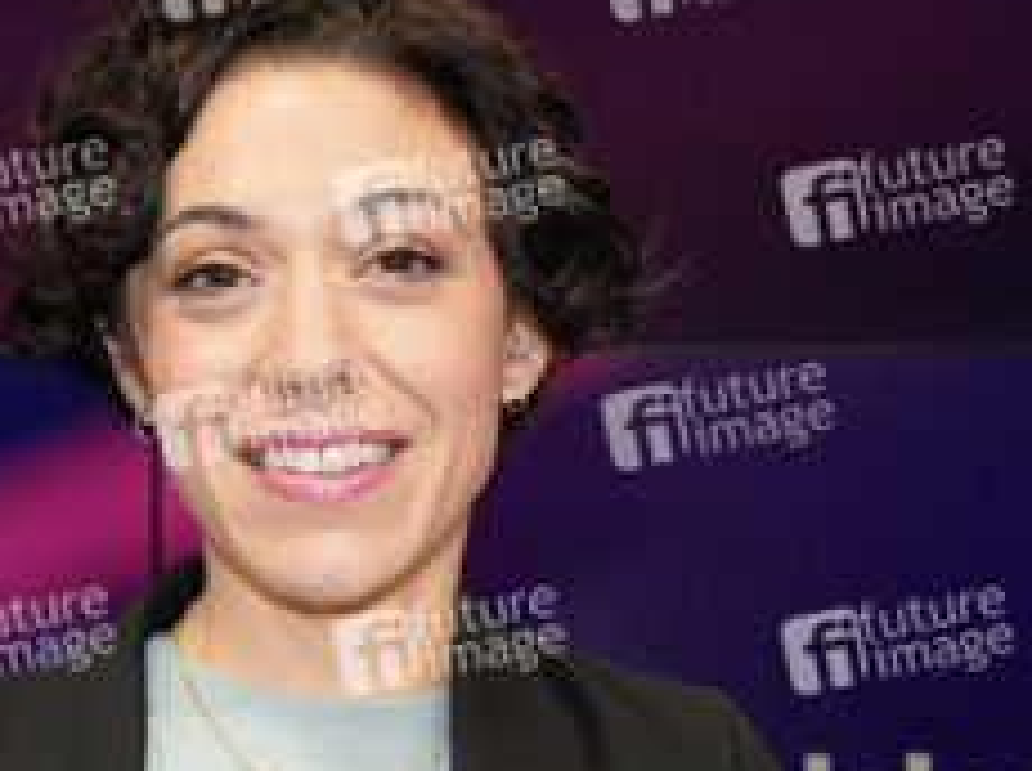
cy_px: 529
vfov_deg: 22.1
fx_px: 1966
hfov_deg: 29.2
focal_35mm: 66
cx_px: 330
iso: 2000
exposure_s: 1/125
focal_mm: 35
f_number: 5.6
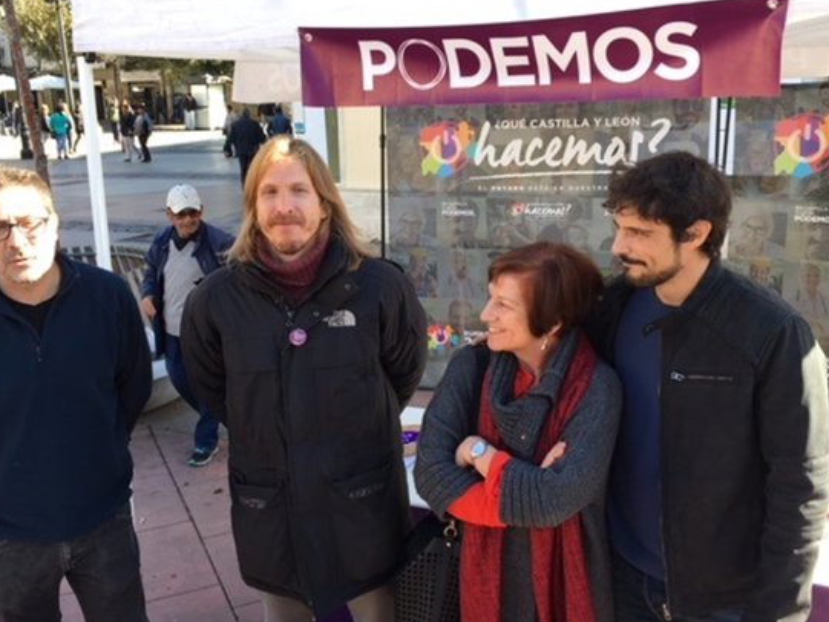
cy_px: 305
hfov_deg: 50.1
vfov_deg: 38.7
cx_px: 408
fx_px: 886
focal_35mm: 37
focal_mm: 4.15
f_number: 2.2
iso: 25
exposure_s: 1/134
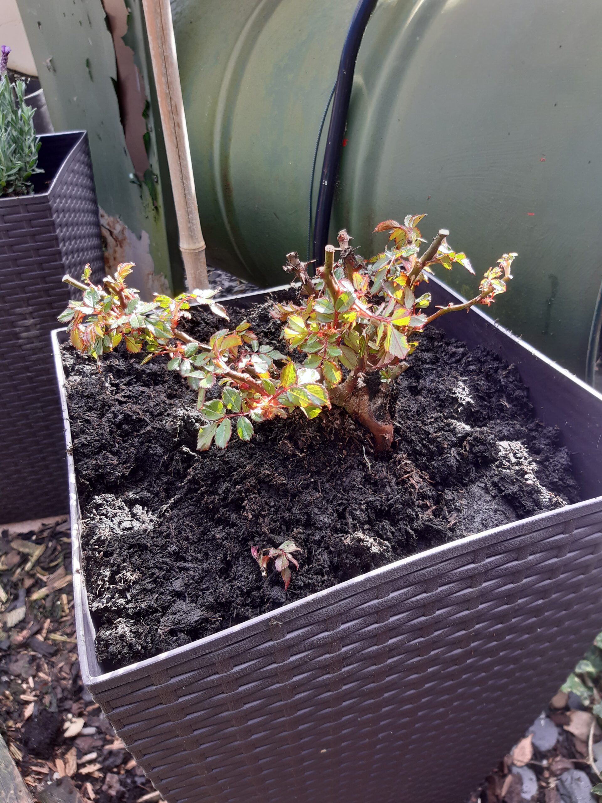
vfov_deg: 67.3
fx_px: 603
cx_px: 301
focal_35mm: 26
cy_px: 402
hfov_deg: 53.1
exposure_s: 1/100
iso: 40
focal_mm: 3.92
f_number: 1.7
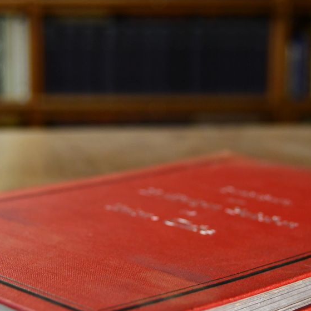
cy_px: 171
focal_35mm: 83
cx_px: 151
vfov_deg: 20.9
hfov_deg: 20.9
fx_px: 844
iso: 1000
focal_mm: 26
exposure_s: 1/125
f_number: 4
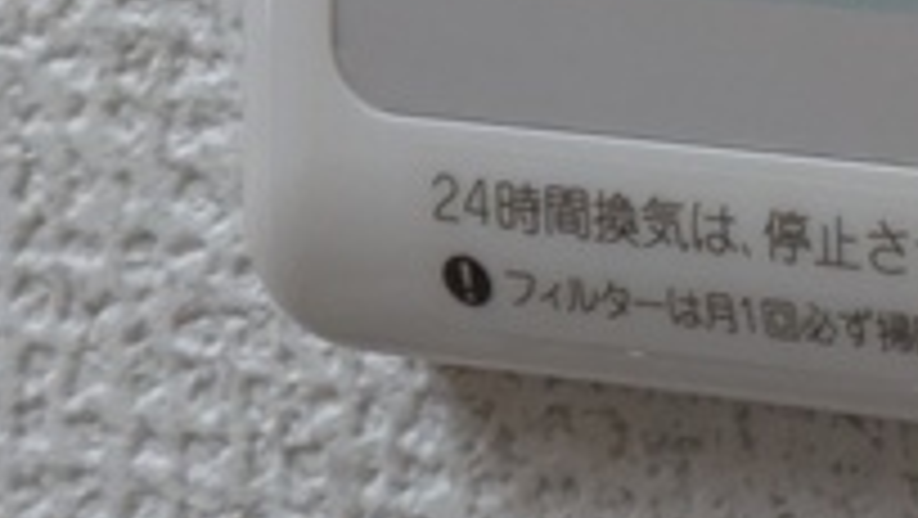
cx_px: 1346
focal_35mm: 262
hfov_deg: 8.1
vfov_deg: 4.5
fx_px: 6381
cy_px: -676
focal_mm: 5.43
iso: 62
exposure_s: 1/60
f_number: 1.89
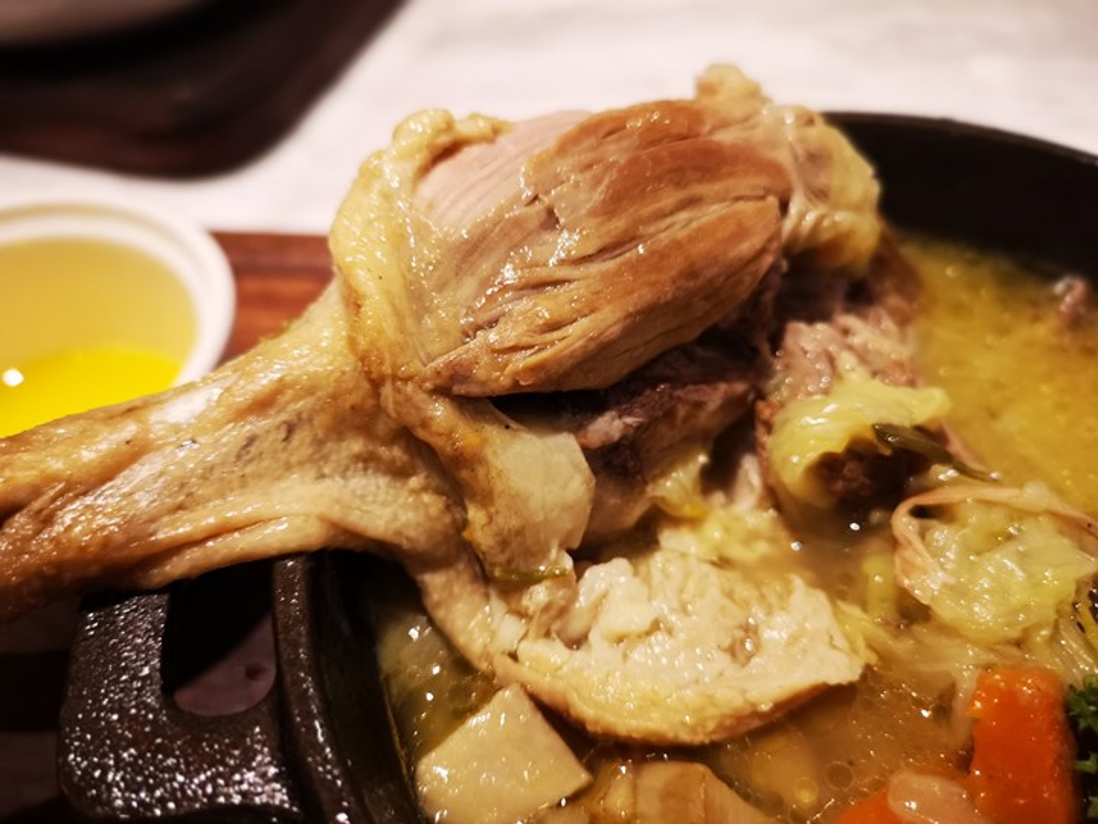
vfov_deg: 51.4
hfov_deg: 65.3
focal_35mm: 27
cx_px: 549
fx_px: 856
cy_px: 412
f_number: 4
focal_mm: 3.95
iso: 200
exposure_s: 1/36
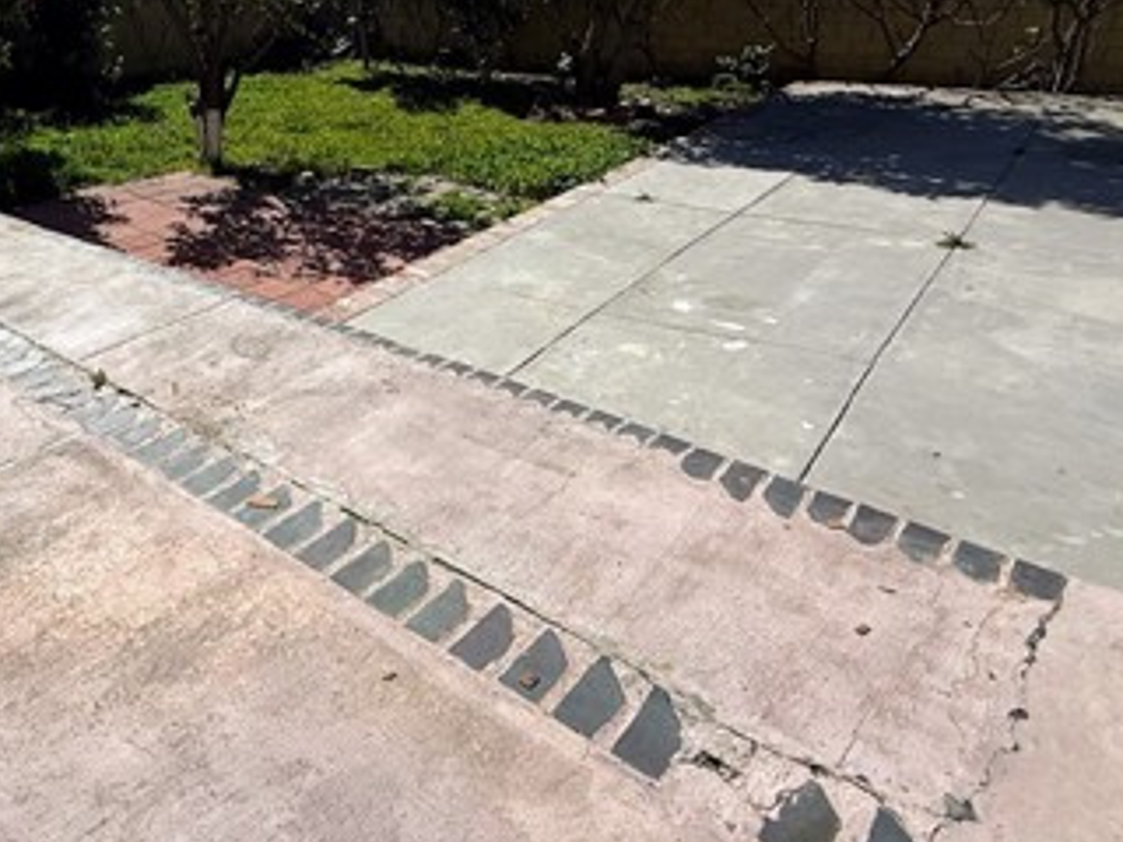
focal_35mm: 28
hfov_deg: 59.0
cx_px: 239
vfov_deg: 48.5
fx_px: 908
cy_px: 249
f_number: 2.2
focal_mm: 2.22
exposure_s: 1/3891
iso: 50
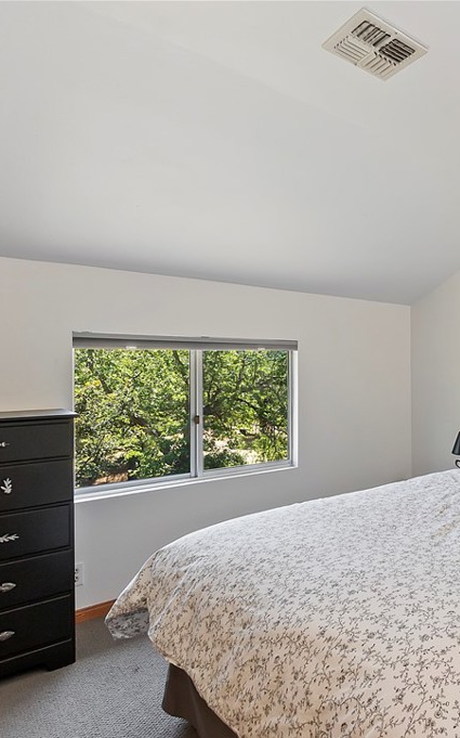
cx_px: 500
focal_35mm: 23
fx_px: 462
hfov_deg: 42.3
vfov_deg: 77.2
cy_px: 369
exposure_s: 1/30
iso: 400
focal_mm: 10
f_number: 8
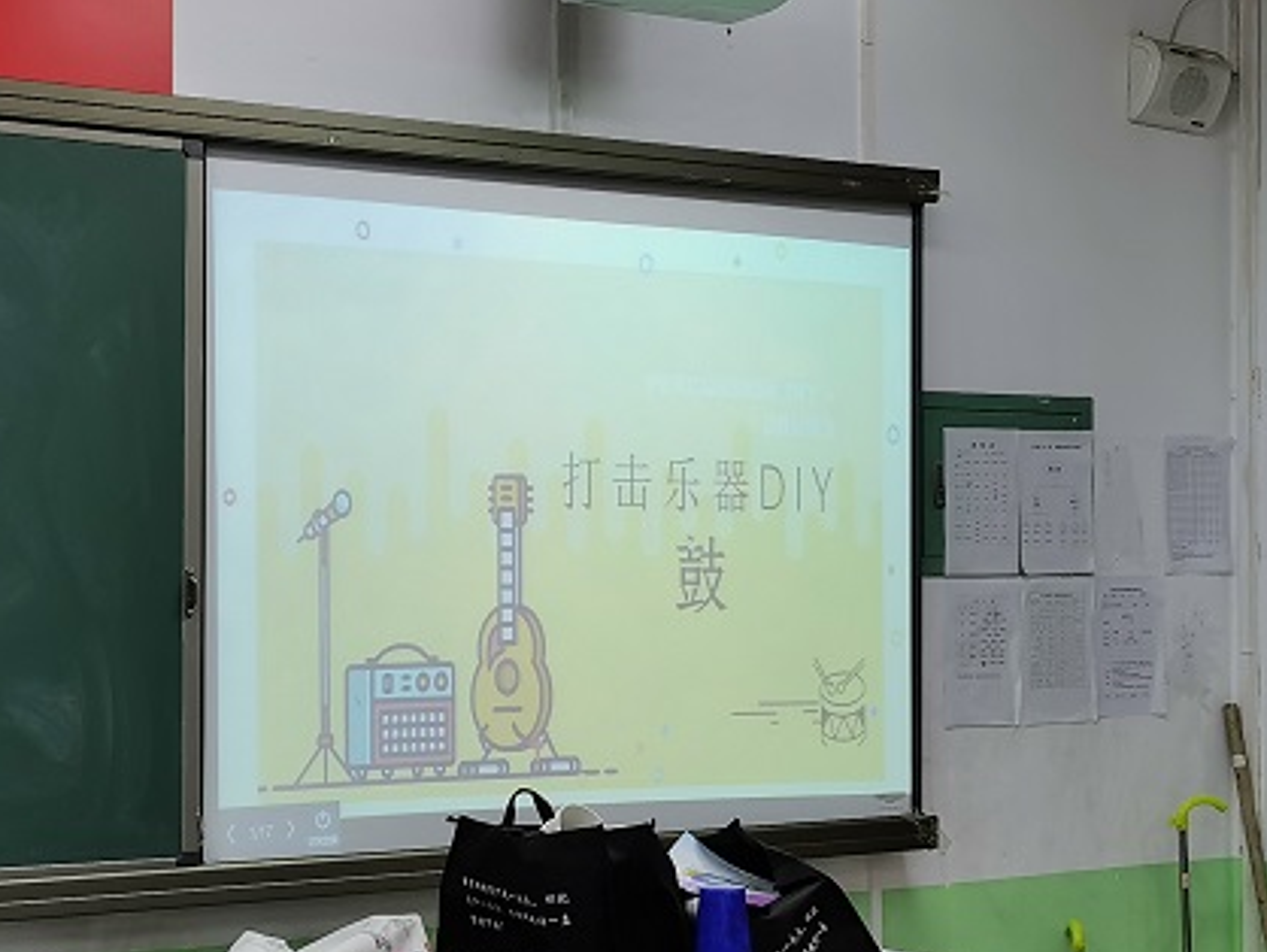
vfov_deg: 20.5
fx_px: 2637
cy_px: 502
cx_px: 270
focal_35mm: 72
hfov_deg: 26.6
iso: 64
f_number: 1.8
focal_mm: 5.58
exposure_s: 1/100
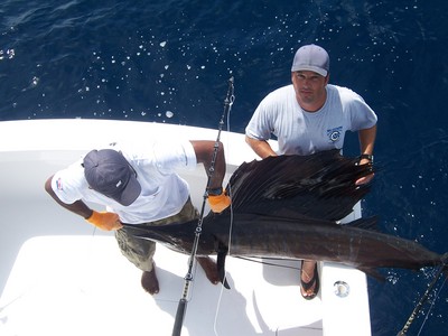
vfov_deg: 29.7
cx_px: 224
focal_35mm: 49
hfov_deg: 38.9
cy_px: 168
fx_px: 634
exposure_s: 1/750
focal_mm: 8.2
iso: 80
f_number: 4
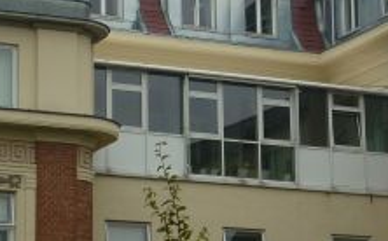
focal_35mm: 189
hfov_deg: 11.1
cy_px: -11
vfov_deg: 6.9
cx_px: 297
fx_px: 1996
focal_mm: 9.2
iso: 80
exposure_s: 1/500
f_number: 3.4
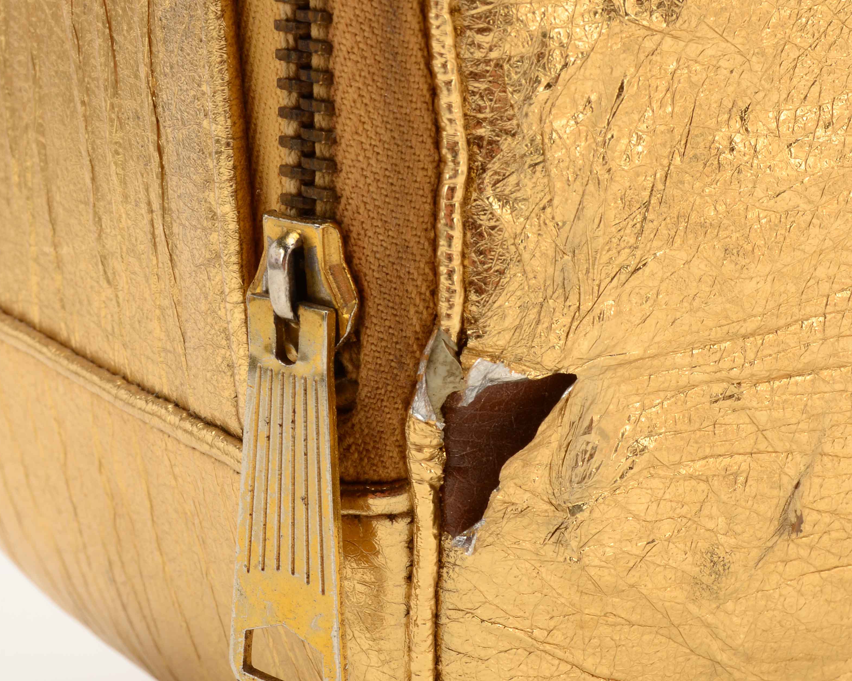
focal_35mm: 121
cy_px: 405
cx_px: 429
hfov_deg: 15.9
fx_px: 3044
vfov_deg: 12.8
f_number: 18
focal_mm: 55
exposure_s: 1/160
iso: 100
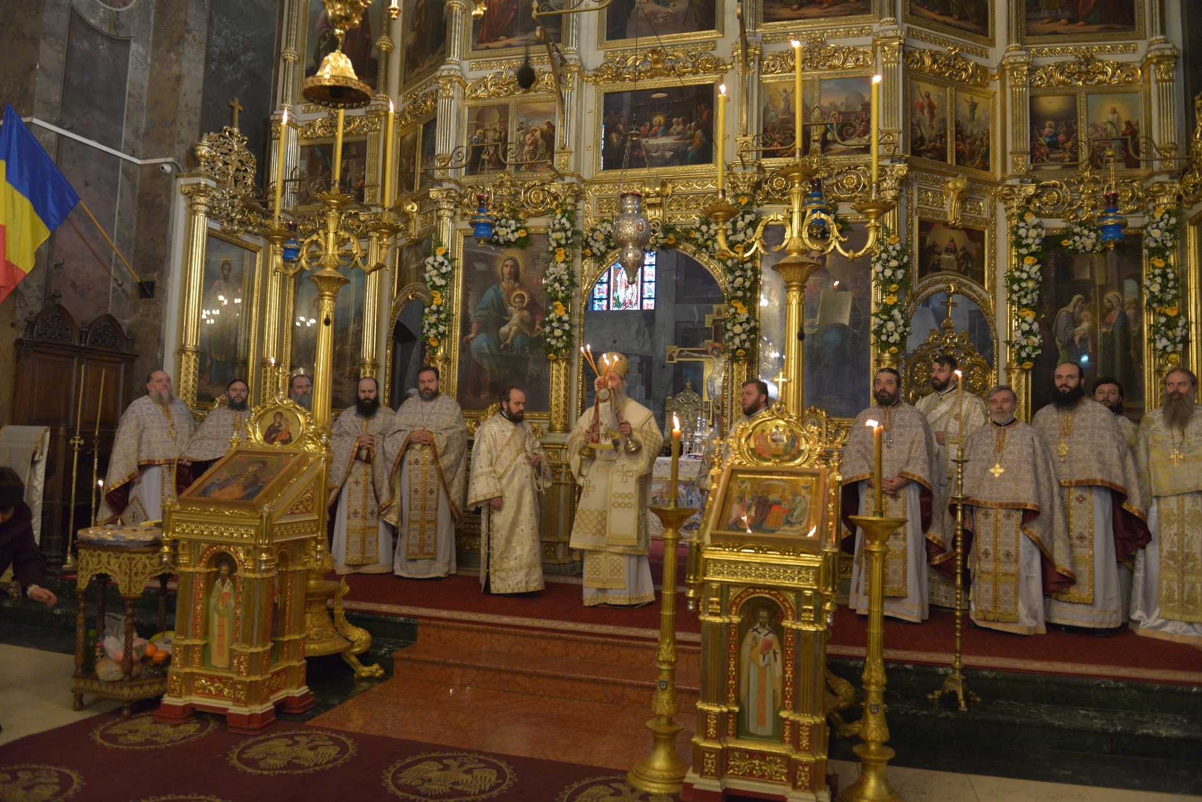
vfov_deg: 53.2
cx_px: 601
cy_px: 401
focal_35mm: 24
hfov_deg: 73.7
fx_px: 802
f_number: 3.5
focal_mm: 24
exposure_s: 1/80
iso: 2500
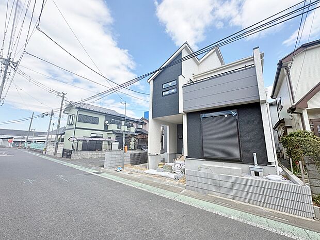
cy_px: 120
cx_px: 160
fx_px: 129
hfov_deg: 102.1
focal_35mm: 14
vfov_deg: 85.7
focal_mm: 2.22
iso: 40
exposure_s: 1/1078
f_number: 2.2
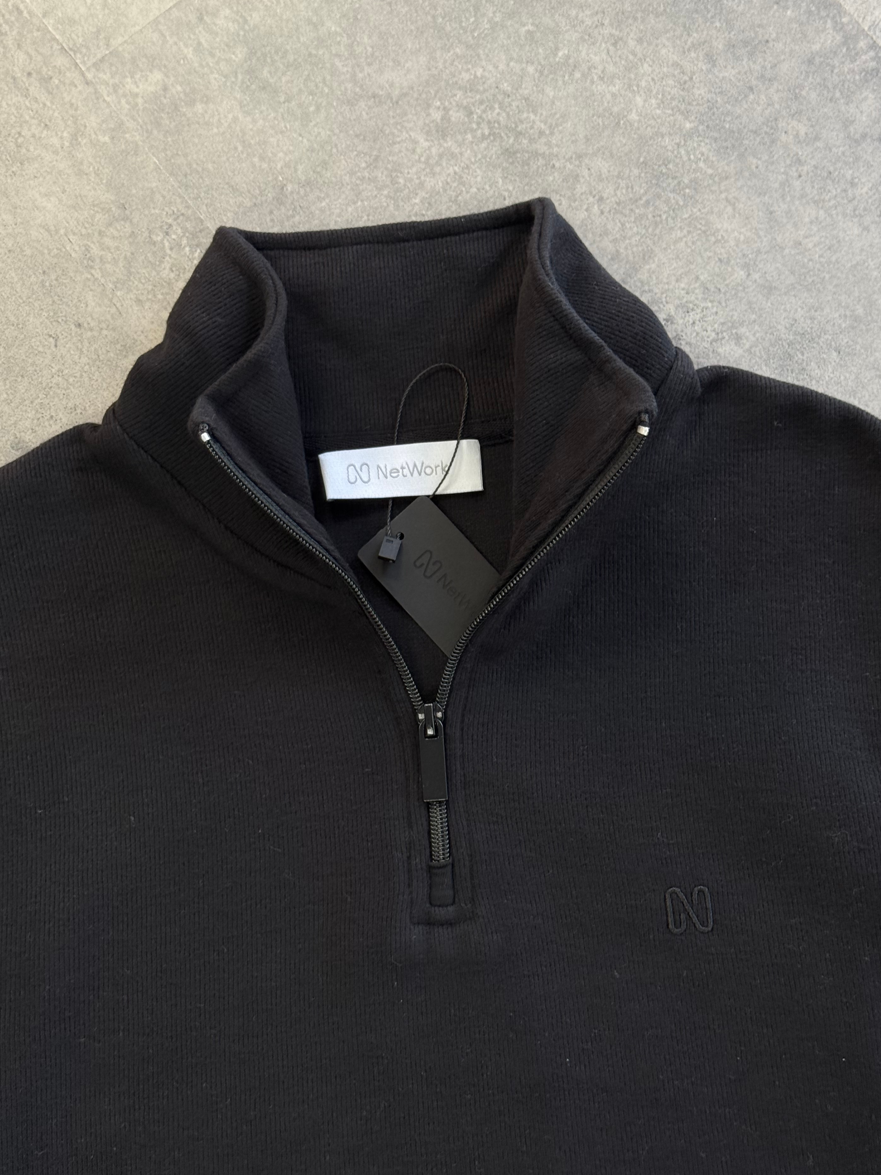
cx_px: 462
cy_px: 631
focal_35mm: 52
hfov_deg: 28.0
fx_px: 1765
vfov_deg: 36.8
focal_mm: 6.76
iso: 200
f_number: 1.78
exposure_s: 1/50
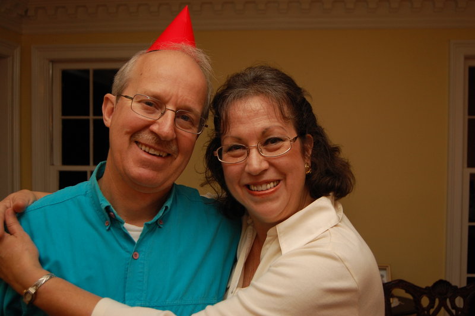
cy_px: 158
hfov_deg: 49.6
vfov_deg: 34.2
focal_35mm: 39
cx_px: 238
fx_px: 514
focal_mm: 26
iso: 400
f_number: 5
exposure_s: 1/60
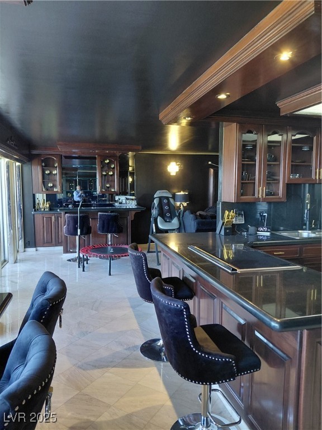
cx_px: 161
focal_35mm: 25
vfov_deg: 69.4
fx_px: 310
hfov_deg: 54.9
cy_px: 215
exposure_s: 1/60
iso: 320
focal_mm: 4.69
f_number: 1.8
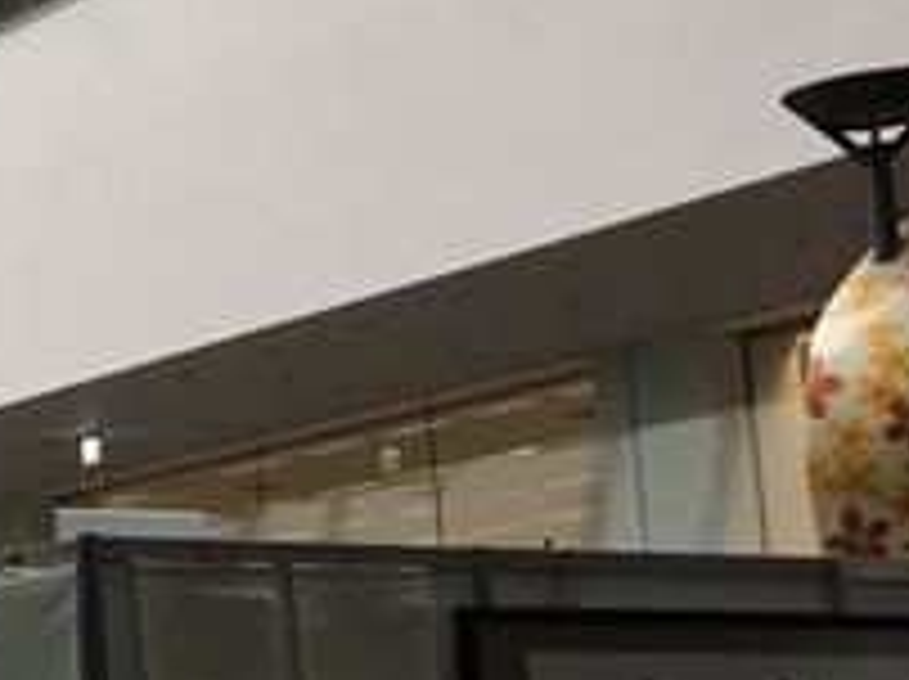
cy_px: 545
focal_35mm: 115
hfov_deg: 14.5
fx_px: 3016
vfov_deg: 12.8
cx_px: -860
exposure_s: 1/120
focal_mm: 4.15
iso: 40
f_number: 2.2
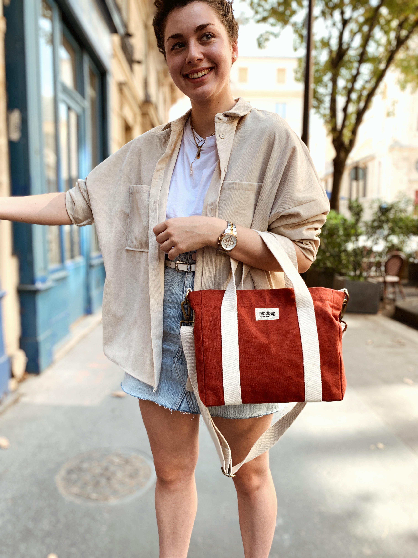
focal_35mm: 26
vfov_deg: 67.3
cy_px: 279
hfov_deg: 53.1
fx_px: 419
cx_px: 209
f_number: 1.8
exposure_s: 1/121
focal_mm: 4.25
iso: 40
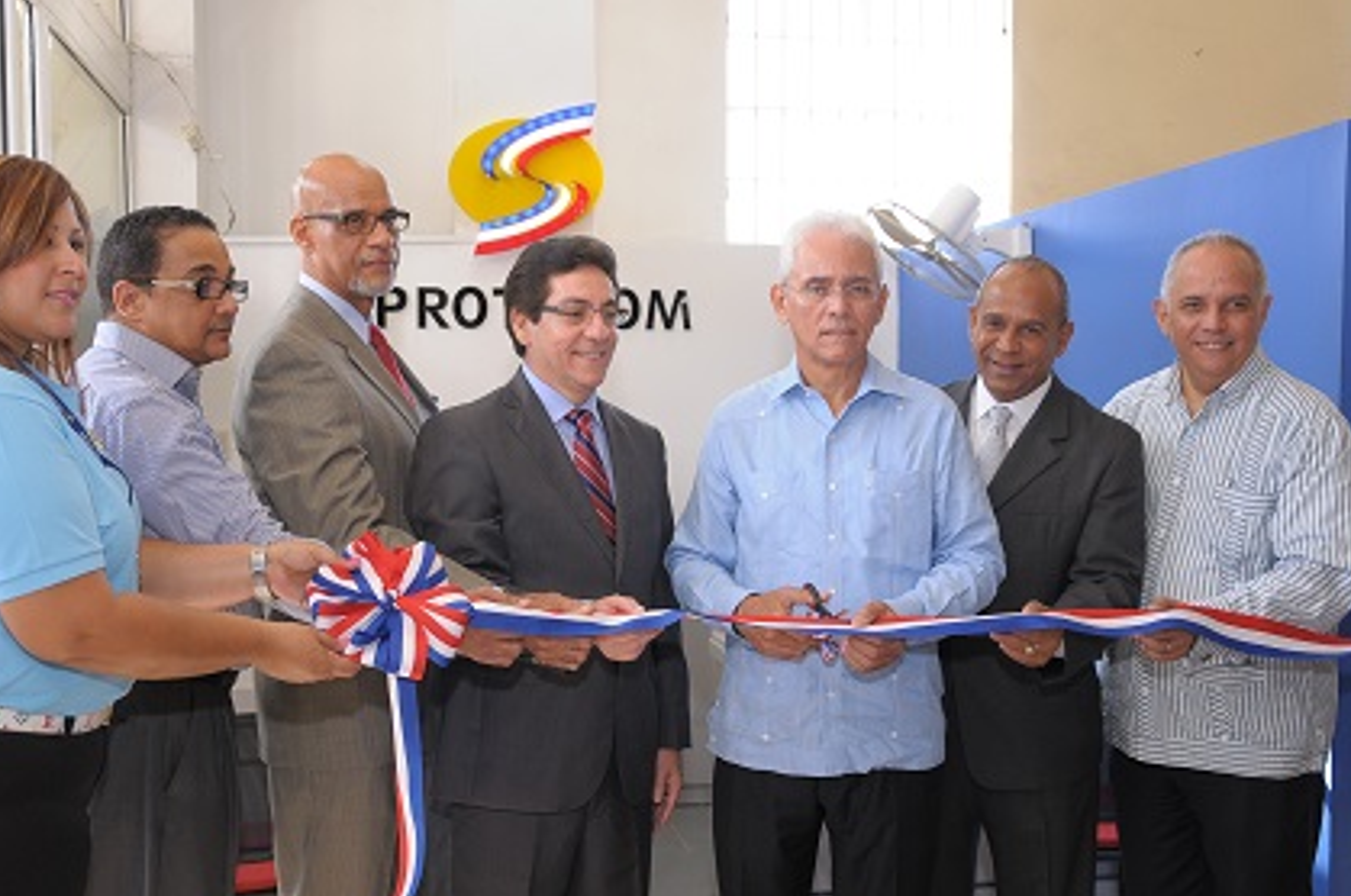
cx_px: 642
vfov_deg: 31.1
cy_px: 480
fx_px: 1611
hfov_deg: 45.5
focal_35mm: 43
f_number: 4
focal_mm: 24
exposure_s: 1/80
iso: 400
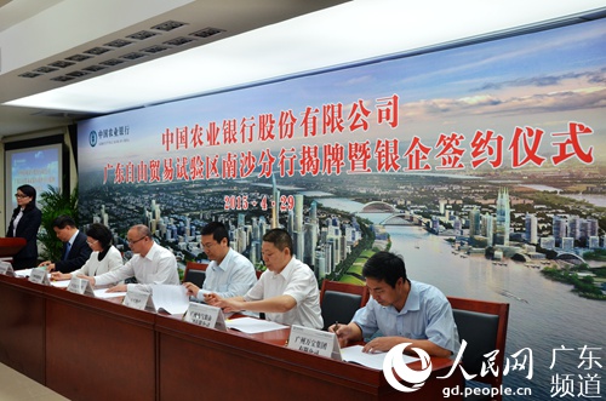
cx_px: 303
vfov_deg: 34.1
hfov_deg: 49.6
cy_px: 200
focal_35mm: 39
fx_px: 655
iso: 500
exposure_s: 1/160
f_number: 6.3
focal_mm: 26
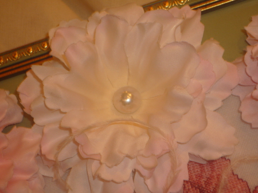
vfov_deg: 12.4
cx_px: 129
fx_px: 895
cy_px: 96
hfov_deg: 16.4
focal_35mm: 120
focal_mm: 20.8
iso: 100
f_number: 5.8
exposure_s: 1/8
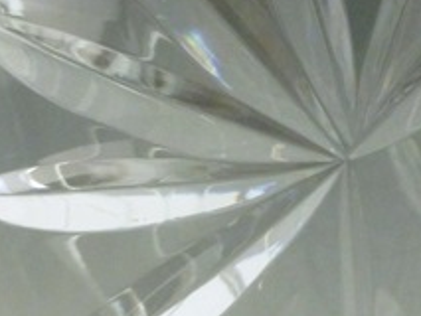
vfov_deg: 13.9
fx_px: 1278
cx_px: 328
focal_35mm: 105
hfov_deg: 18.6
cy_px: 10
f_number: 3.3
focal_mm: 5
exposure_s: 1/500
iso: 400
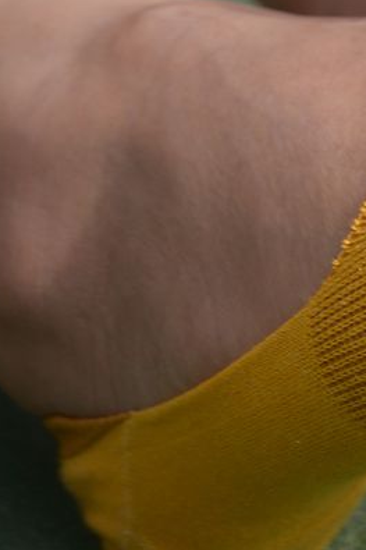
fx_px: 2839
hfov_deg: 7.3
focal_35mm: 186
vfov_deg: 10.0
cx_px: 449
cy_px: -640
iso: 100
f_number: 6.3
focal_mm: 35
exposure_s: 1/800
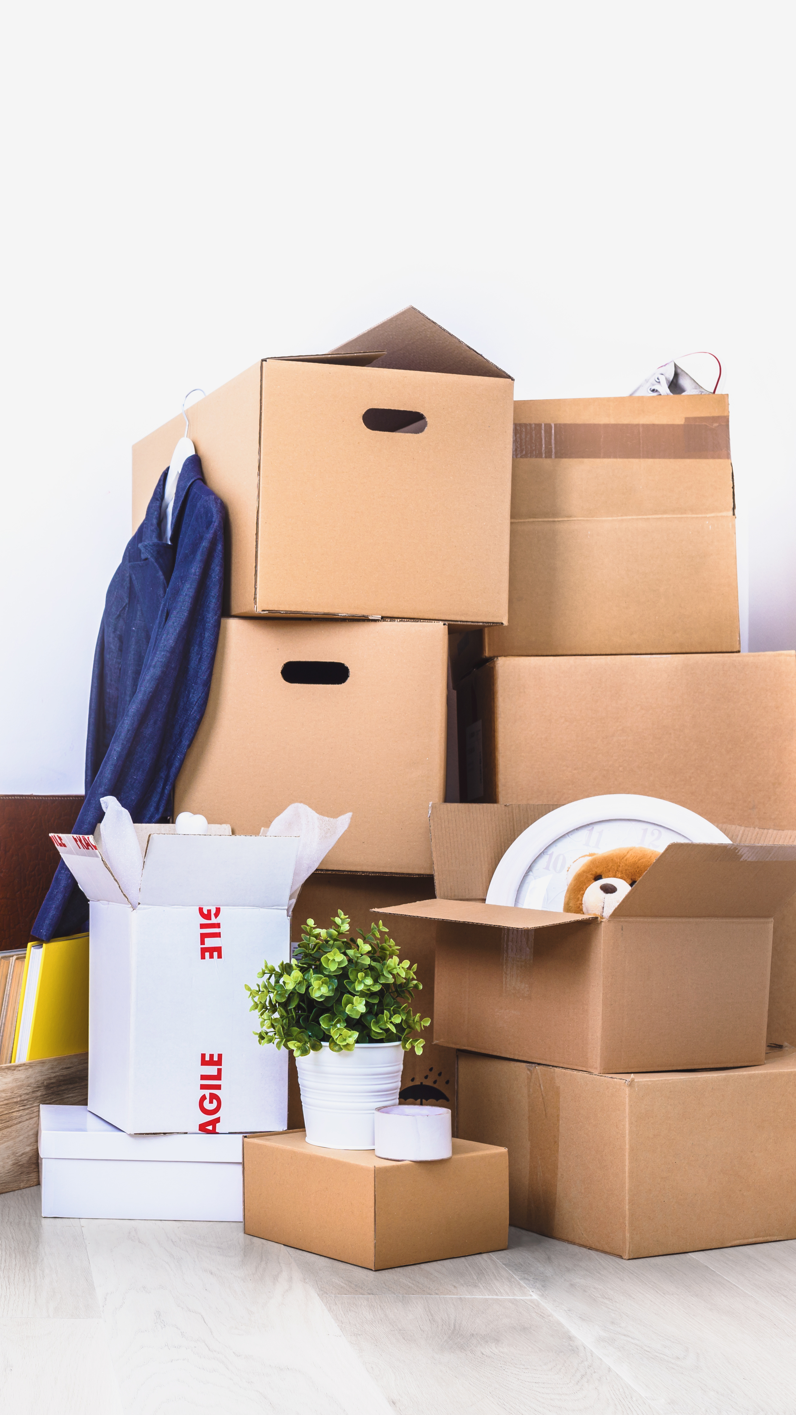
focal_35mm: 57
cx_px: -69
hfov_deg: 20.2
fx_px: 2139
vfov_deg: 36.6
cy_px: 721
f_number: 10
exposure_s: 1/160
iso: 100
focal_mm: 35
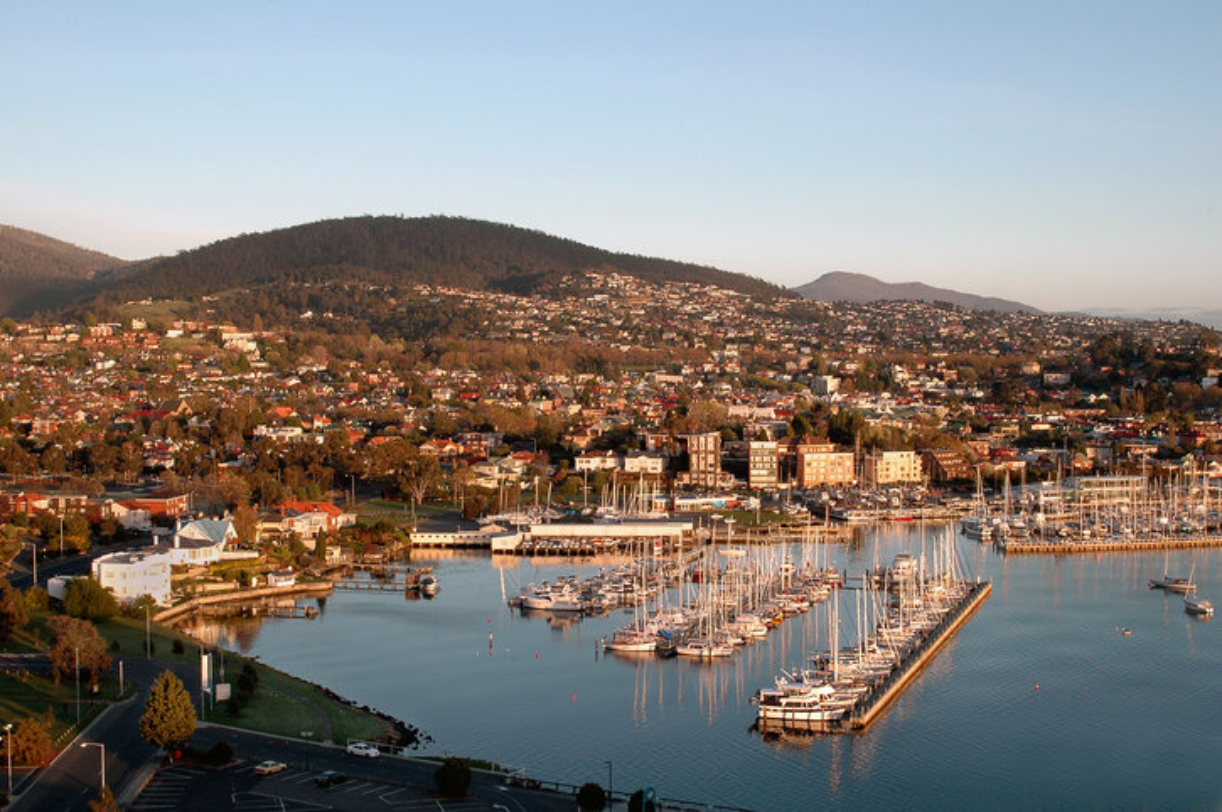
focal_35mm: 51
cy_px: 406
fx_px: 1730
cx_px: 611
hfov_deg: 38.9
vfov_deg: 26.4
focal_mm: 34
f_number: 16
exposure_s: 1/25
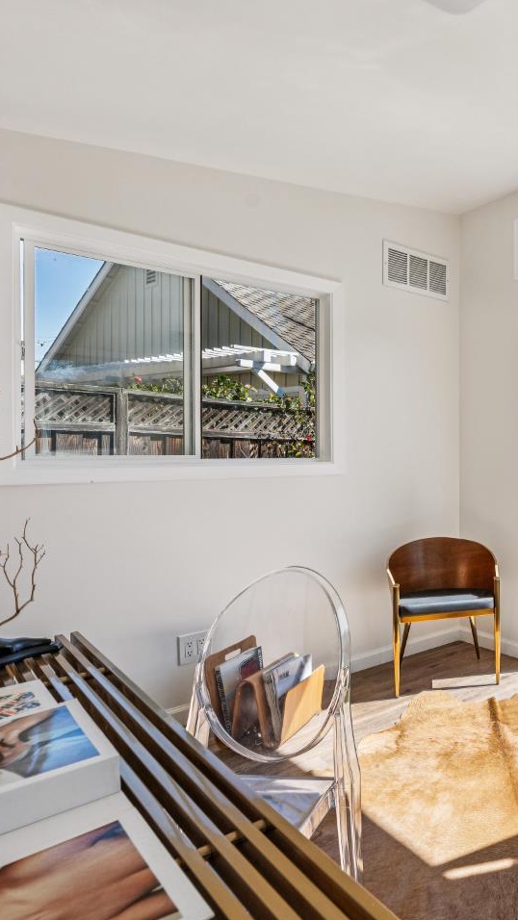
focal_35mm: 23
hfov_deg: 39.7
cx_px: 579
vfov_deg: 78.7
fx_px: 561
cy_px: 449
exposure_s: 1/200
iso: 110
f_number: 8
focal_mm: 14
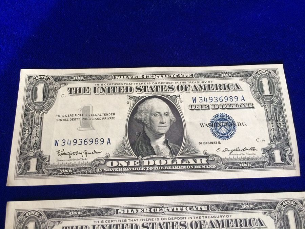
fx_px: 264
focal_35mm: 30
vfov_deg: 46.8
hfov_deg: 60.0
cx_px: 152
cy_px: 114
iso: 125
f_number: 2.2
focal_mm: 4.12
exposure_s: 1/30
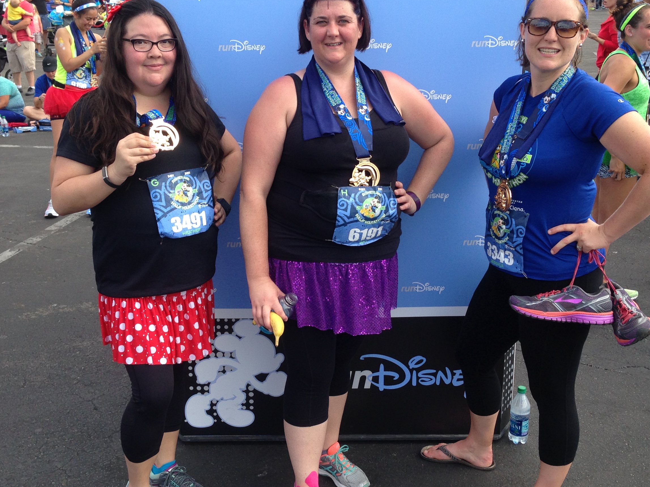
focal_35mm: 47
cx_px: 308
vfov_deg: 30.9
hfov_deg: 40.4
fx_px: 883
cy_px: 234
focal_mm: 4.12
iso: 50
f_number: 2.4
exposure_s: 1/488
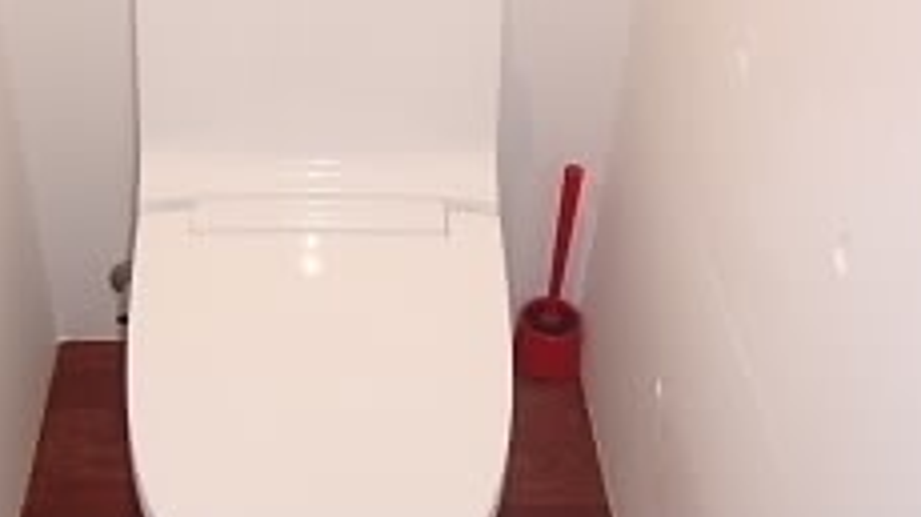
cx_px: 368
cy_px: 254
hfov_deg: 41.9
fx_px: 1196
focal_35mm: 49
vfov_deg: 24.4
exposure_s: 1/40
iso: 400
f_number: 3.2
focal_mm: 4.3
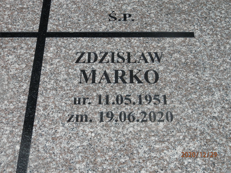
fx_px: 454
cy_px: 86
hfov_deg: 28.6
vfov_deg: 21.6
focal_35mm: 68
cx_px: 116
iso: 200
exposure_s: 1/25
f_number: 4
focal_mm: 12.2
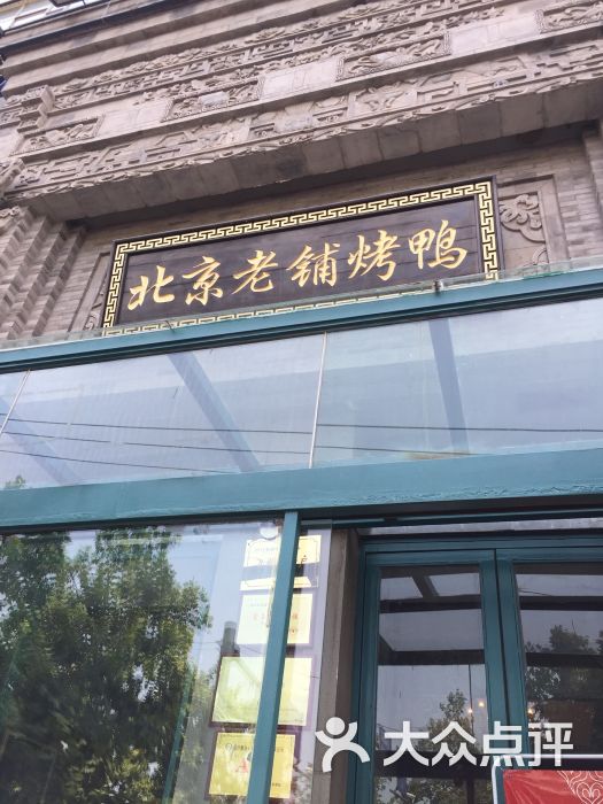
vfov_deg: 61.7
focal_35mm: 29
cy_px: 402
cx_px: 302
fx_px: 674
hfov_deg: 48.2
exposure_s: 1/250
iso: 32
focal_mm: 4.15
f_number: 2.2
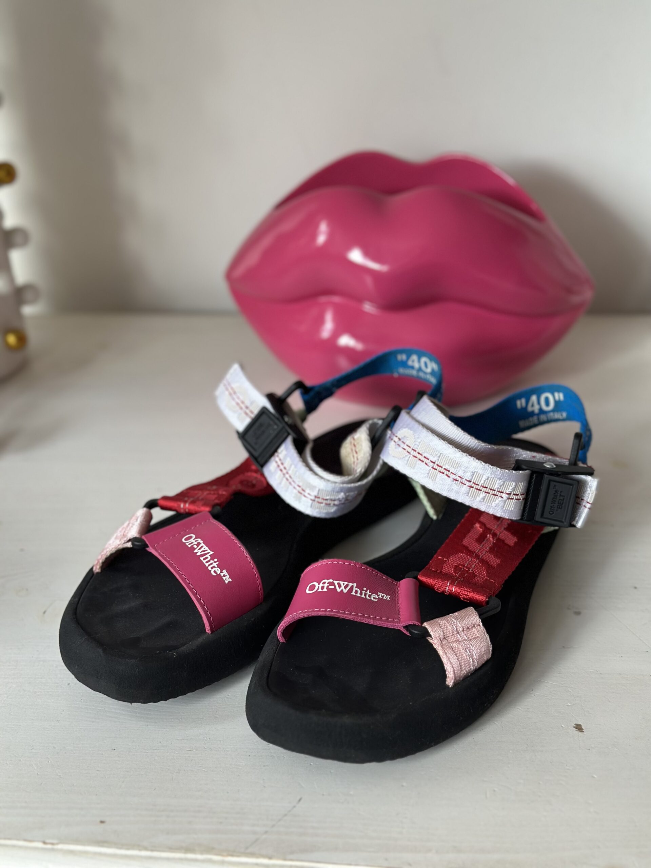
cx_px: 326
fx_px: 1204
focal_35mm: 48
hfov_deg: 30.3
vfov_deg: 39.7
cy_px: 434
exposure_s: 1/85
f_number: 1.78
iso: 125
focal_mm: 6.86
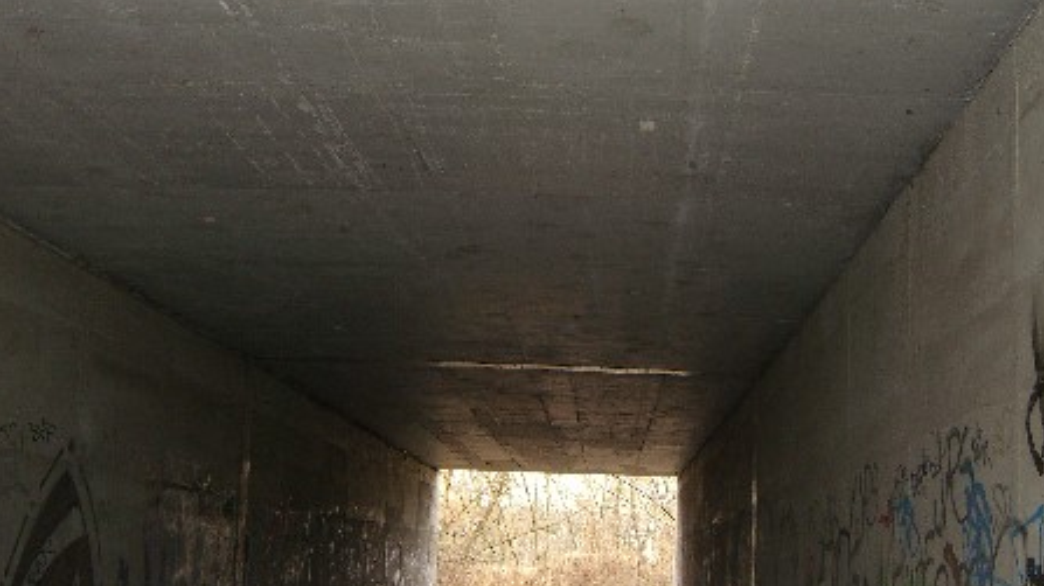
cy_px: 337
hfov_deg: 38.5
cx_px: 508
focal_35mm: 54
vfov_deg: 22.2
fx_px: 1494
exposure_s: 1/60
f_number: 2.8
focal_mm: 7.9
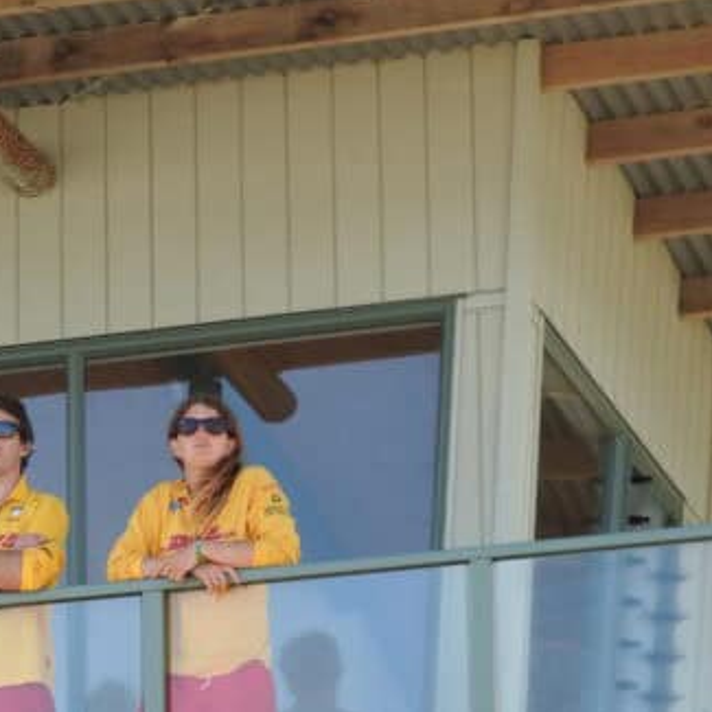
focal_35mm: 240
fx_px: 5585
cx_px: -85
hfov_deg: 7.2
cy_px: 550
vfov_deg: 7.3
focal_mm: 20.6
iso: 100
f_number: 5
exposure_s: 1/200
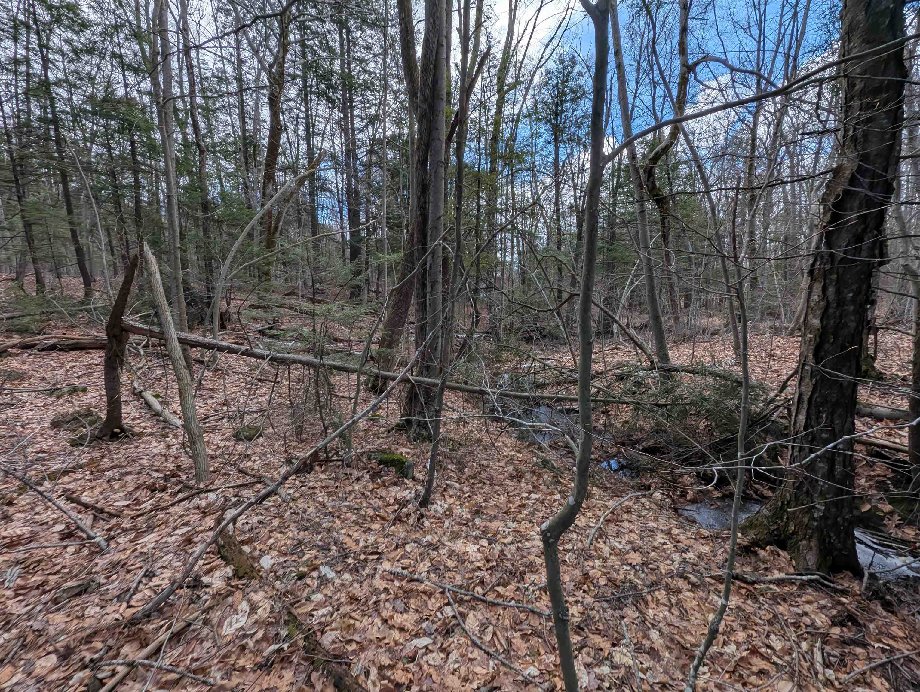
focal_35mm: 13
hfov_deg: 106.1
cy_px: 346
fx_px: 346
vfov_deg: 90.1
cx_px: 460
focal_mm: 1.95
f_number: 2.2
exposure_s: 1/1168
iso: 45
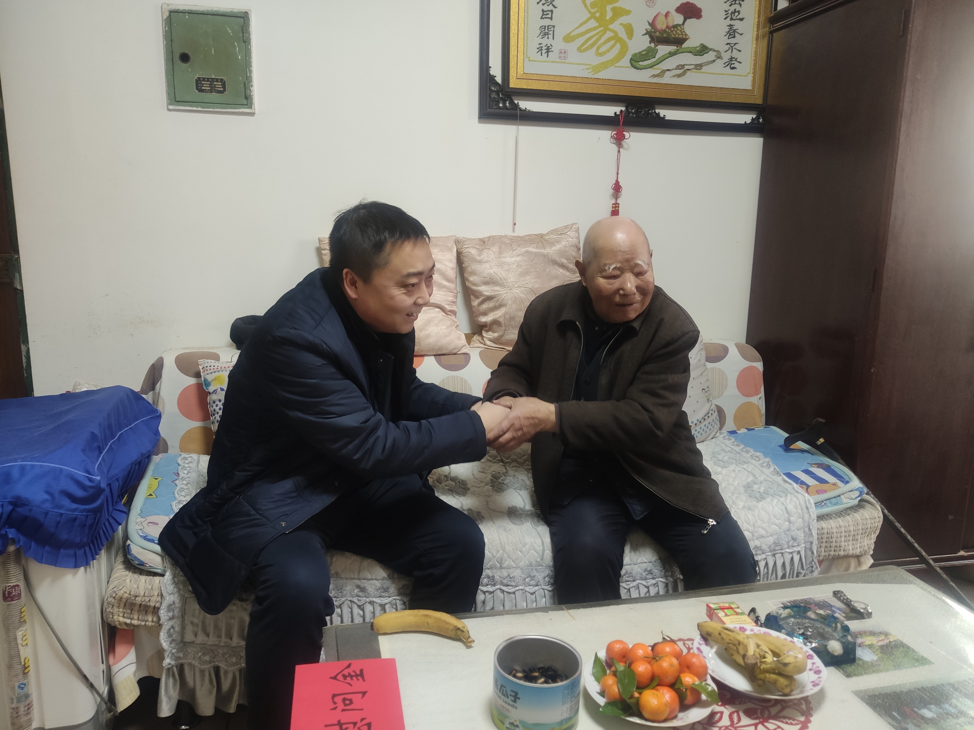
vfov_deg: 51.4
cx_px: 487
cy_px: 365
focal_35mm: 27
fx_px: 760
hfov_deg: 65.3
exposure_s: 1/50
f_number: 1.75
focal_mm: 4.75
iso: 983
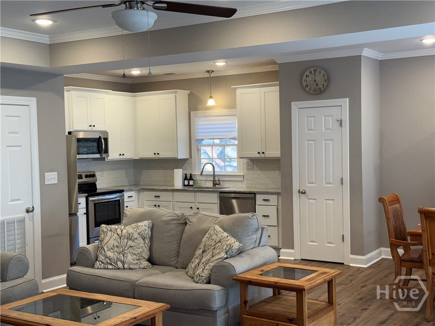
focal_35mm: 48
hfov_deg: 39.7
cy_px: 163
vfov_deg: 30.3
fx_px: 603
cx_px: 218
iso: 125
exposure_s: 1/120
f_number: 1.78
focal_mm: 6.76
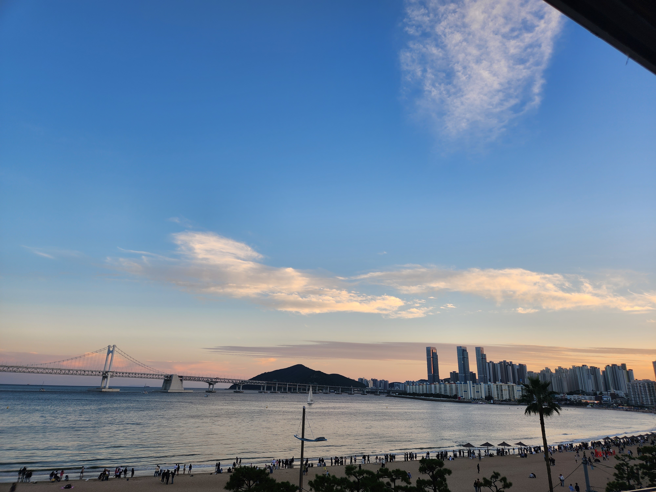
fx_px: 436
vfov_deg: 58.9
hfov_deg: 73.9
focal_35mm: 23
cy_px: 246
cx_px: 328
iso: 20
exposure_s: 1/191
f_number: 1.8
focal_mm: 5.4
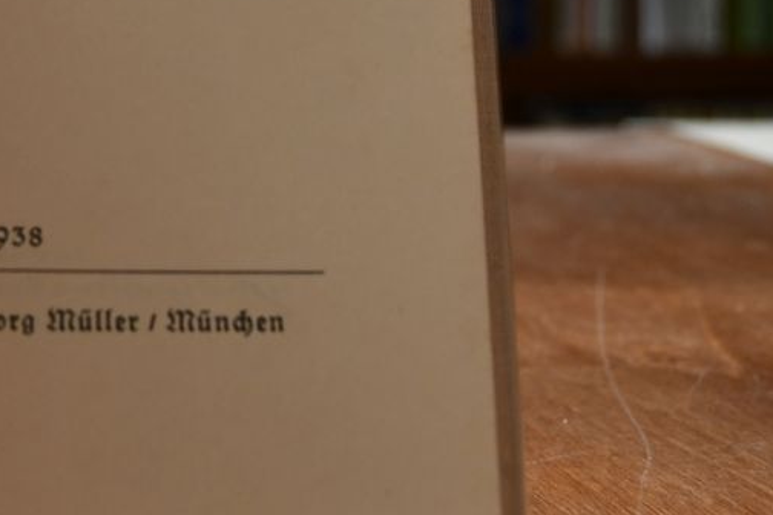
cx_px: 60
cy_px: -44
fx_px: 2147
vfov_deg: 13.4
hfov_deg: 20.0
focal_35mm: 100
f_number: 5
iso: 400
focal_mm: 24
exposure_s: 1/250
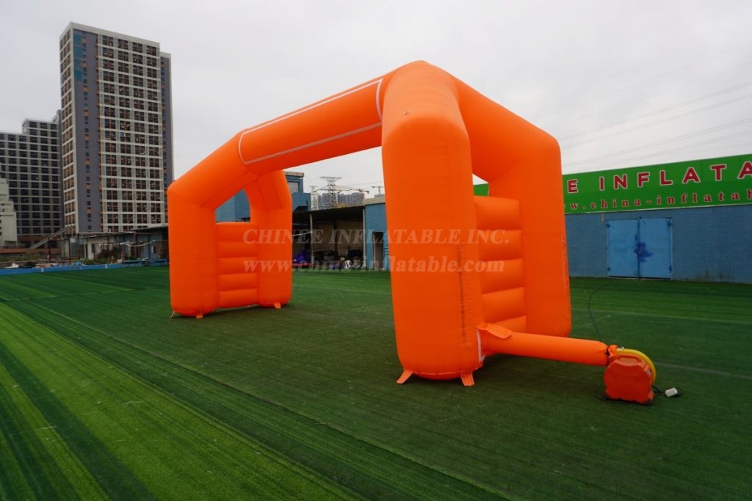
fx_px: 501
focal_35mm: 24
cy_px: 250
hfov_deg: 73.7
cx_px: 376
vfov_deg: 53.1
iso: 100
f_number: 5.6
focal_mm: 16
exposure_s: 1/80
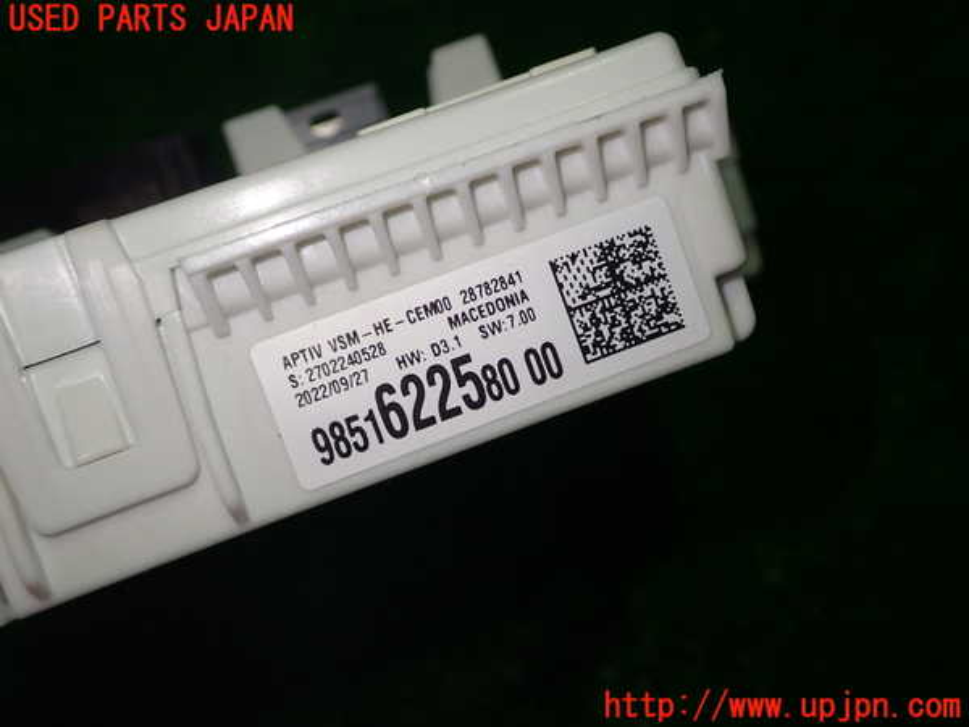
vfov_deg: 37.7
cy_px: 364
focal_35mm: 38
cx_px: 484
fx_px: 1064
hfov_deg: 49.0
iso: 100
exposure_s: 1/80
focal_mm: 6.83
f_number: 2.7
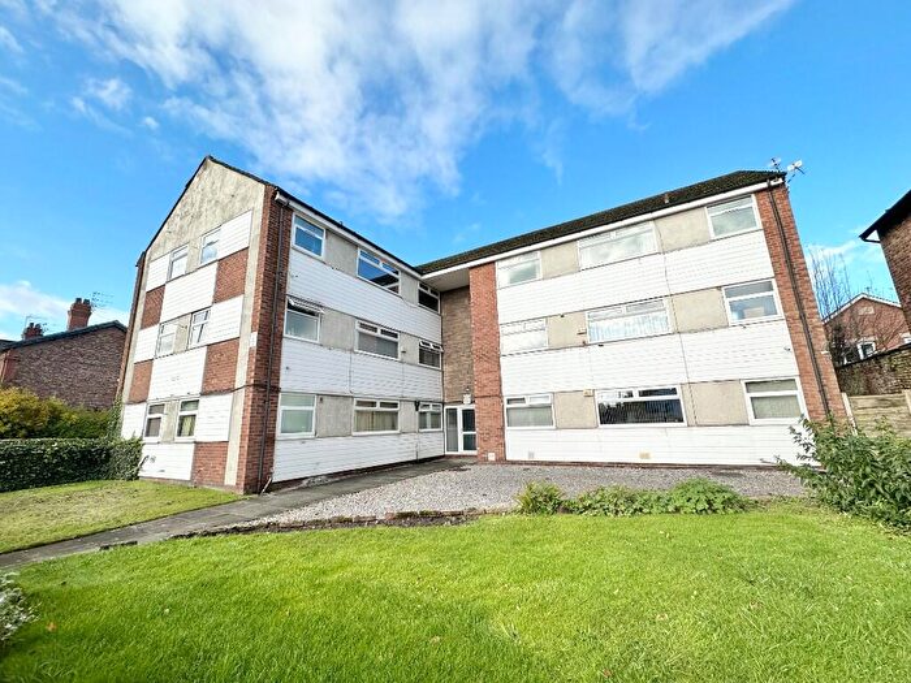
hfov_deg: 102.1
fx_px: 368
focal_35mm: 14
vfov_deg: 85.7
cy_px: 342
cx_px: 456
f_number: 2.2
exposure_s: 1/1335
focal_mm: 2.22
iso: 50
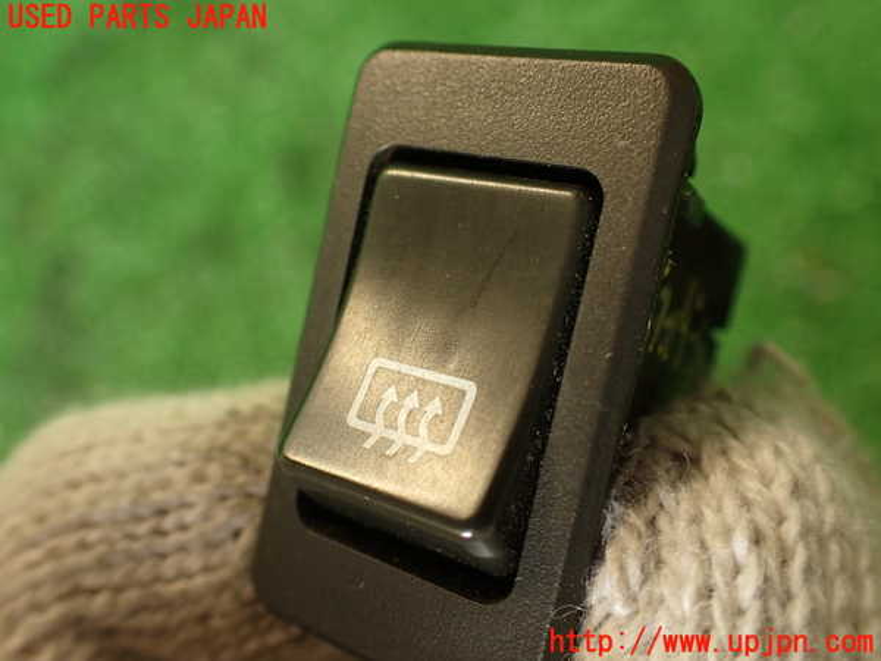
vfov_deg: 44.2
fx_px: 814
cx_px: 440
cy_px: 330
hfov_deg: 56.8
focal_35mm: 32
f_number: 2.4
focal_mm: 5.79
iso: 200
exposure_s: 1/50
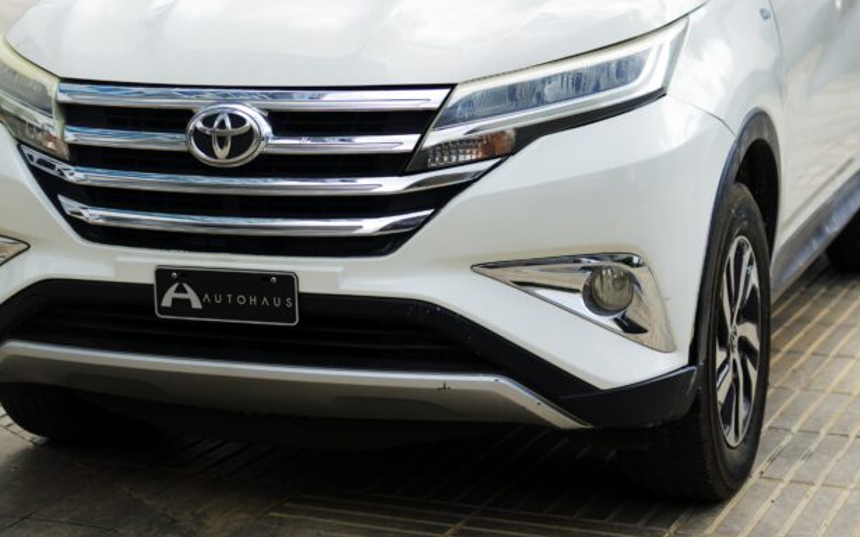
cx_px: 426
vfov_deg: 16.5
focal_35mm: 79
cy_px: 123
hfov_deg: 26.2
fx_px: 1848
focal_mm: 31
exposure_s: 1/1600
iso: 80
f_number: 1.8
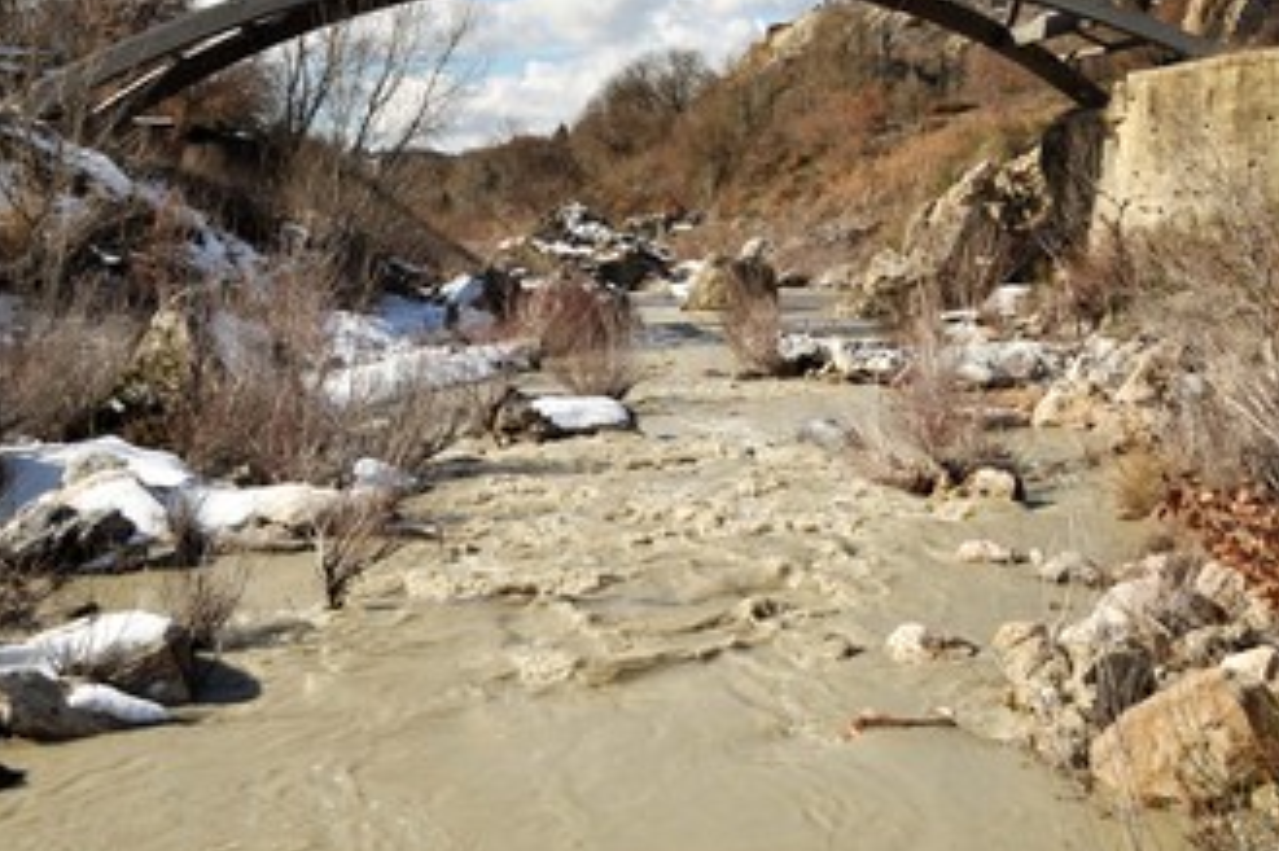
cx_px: 638
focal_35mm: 41
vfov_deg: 32.4
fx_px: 1456
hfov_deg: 47.4
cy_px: 311
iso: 200
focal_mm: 18
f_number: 3.5
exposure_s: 1/4000
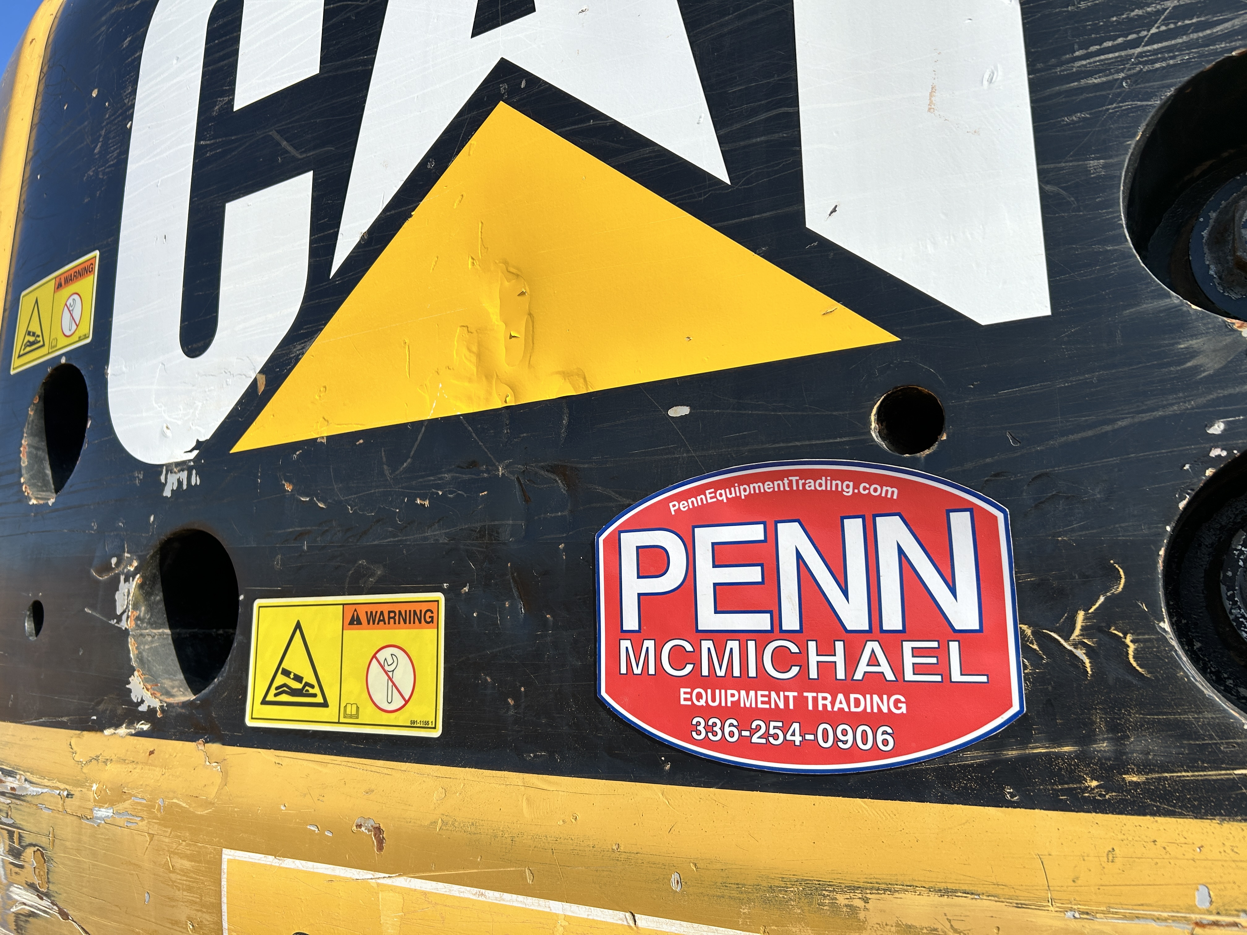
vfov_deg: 53.1
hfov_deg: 67.3
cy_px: 468
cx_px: 624
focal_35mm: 26
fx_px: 937
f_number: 1.5
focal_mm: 5.7
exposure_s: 1/3704
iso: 50
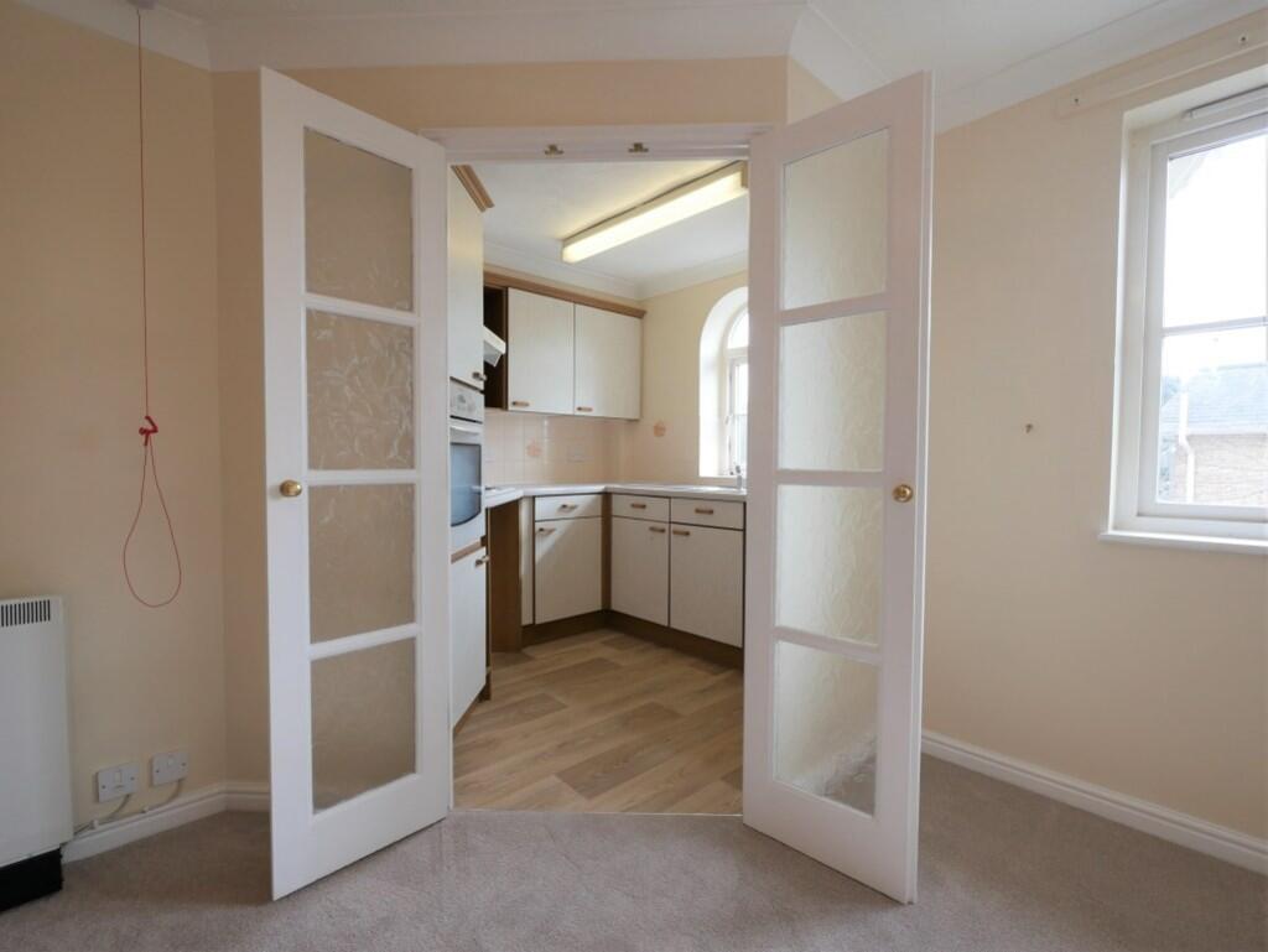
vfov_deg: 85.7
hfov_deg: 102.0
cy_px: 476
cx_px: 634
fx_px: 513
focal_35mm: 14
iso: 200
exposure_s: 1/100
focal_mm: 7
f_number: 4
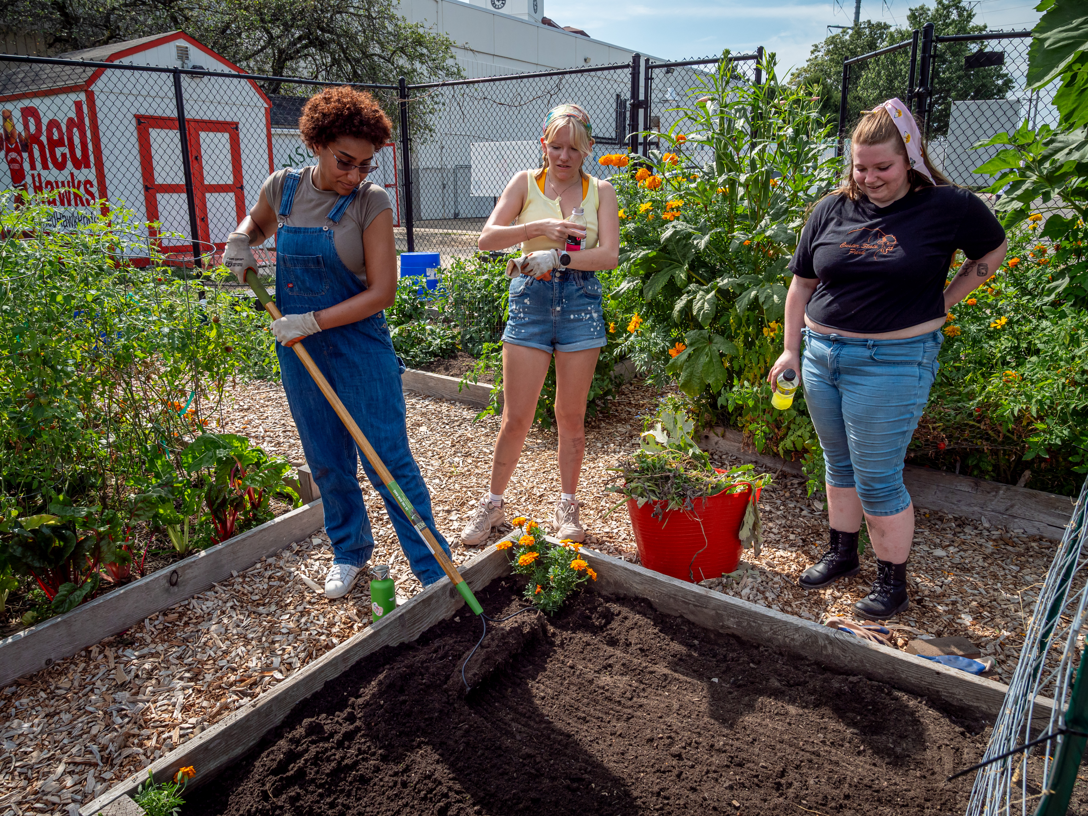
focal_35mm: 24
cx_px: 544
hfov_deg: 71.6
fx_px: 754
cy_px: 408
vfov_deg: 56.8
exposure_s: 1/800
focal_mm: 12
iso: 200
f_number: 5.6
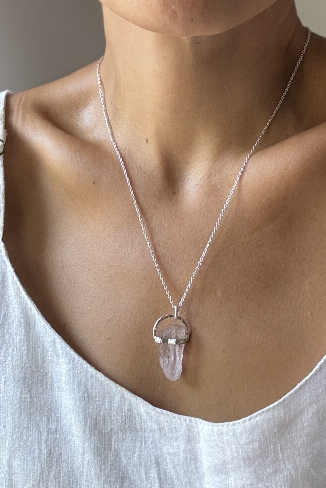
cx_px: 159
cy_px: 246
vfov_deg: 58.7
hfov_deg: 41.1
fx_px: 435
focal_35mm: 32
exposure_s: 1/89
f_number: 1.9
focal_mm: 2.69
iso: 80
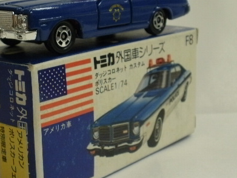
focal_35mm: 72
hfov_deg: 26.9
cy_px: 75
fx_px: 493
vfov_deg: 20.4
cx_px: 76
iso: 125
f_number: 4
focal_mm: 7.7
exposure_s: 1/25
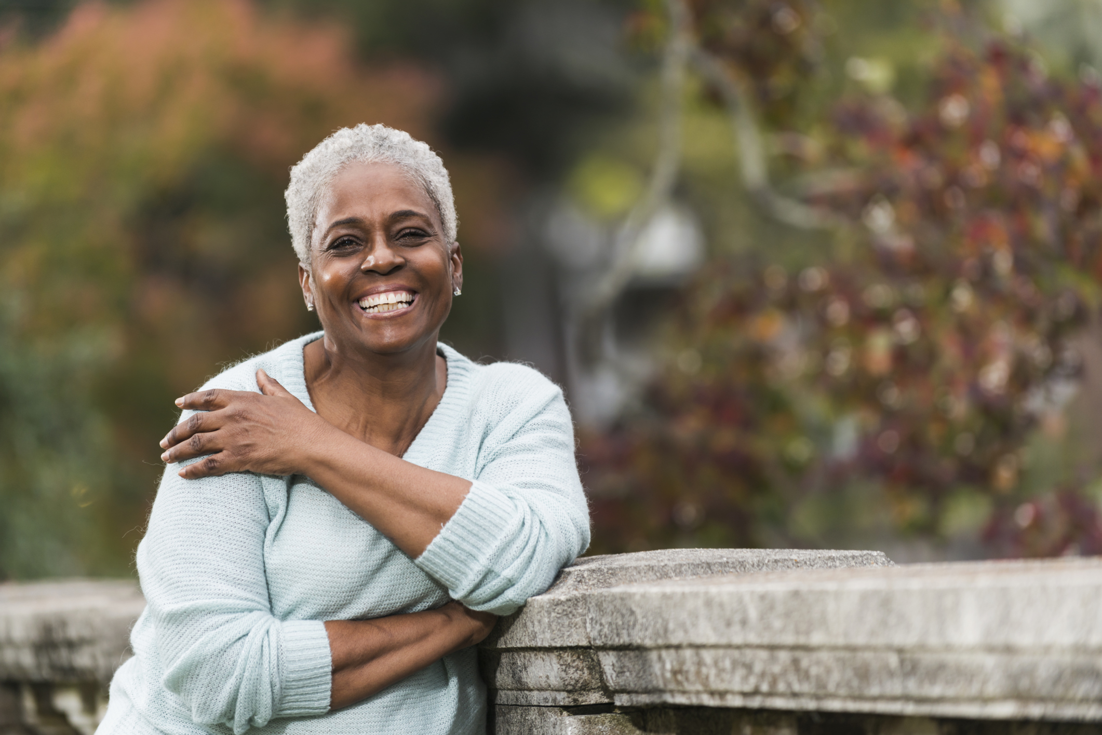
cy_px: 368
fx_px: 5205
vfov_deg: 8.1
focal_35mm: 170
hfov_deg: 12.1
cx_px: 551
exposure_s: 1/200
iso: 400
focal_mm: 170
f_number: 3.2
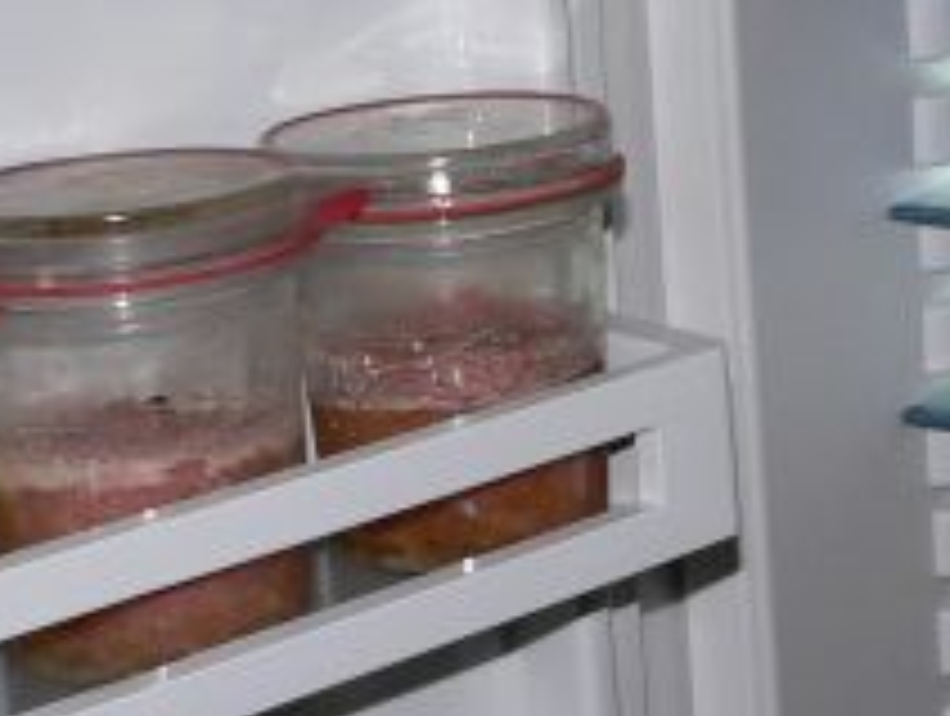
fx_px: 2997
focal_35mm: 109
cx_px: 968
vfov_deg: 13.6
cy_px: 140
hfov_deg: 17.6
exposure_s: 1/60
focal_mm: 6
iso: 100
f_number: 2.8
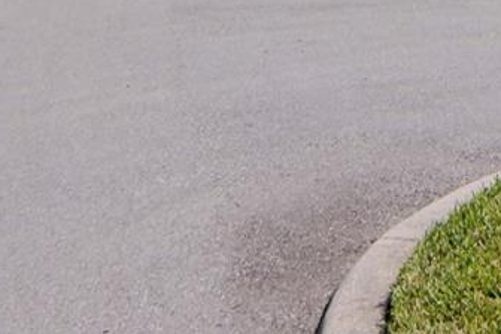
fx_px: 1392
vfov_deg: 12.3
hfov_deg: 20.1
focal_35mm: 100
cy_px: -297
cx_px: 437
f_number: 11
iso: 200
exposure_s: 1/500
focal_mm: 14
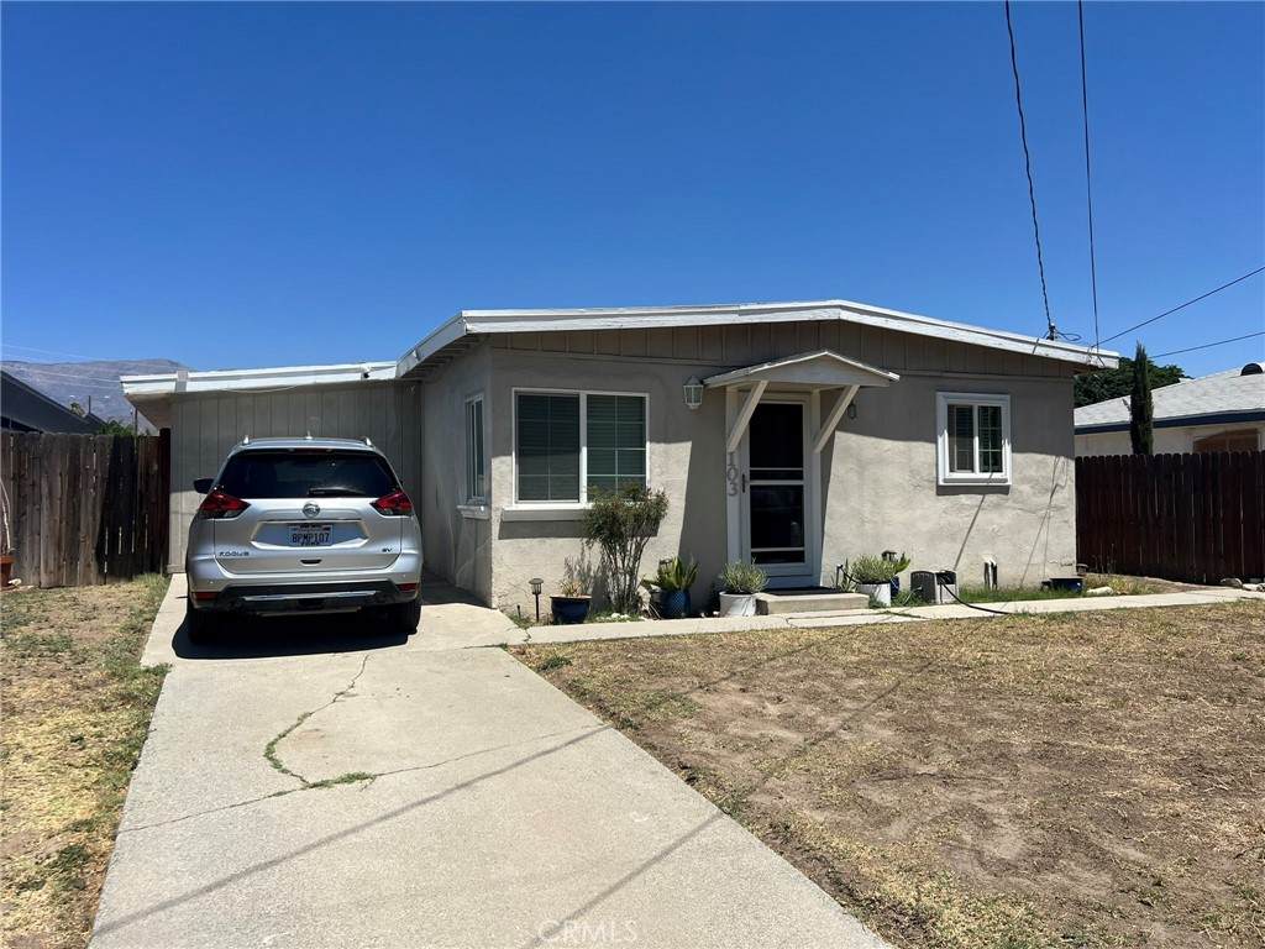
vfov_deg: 53.1
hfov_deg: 67.3
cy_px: 474
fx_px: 950
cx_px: 632
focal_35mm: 26
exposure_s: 1/5882
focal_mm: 5.7
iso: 50
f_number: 1.5
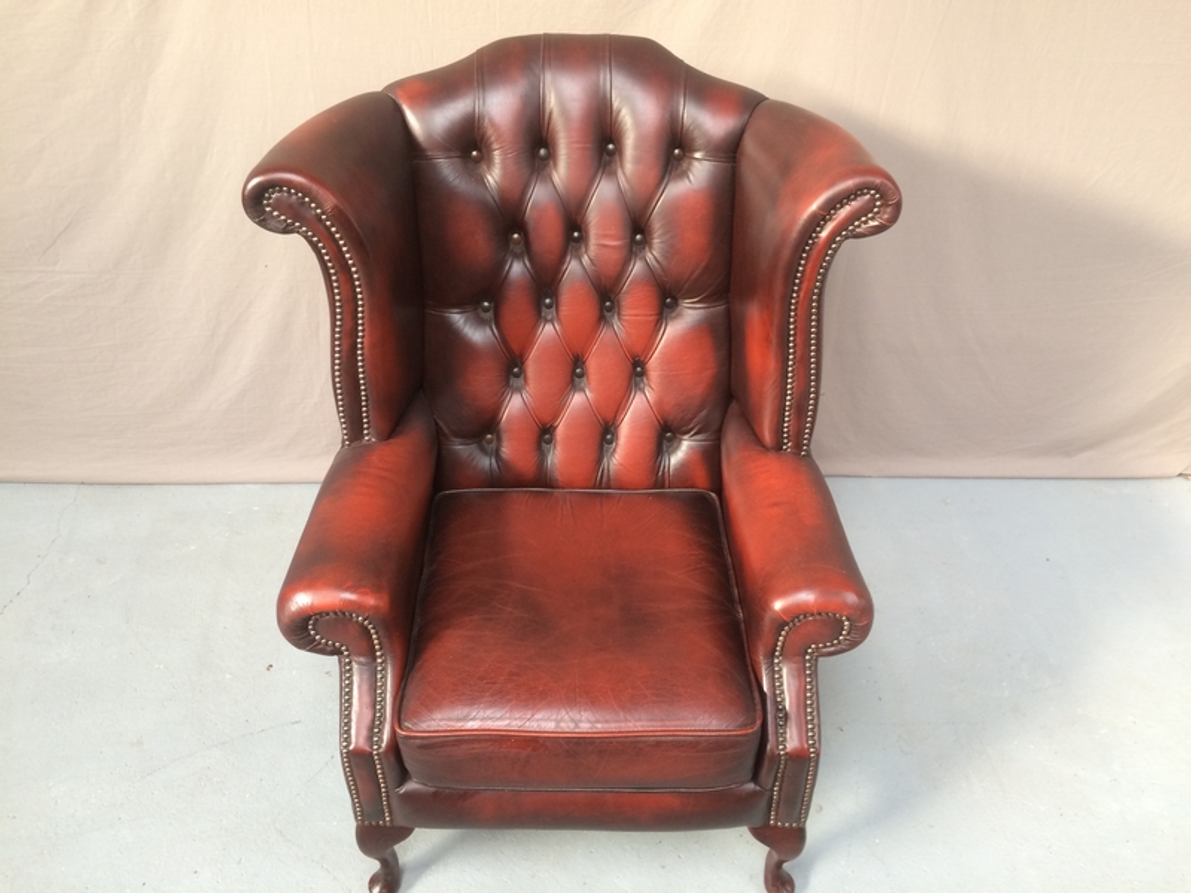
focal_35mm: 29
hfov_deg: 61.7
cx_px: 596
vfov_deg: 48.2
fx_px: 998
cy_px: 446
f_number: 2.2
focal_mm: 4.15
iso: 125
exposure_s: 1/33
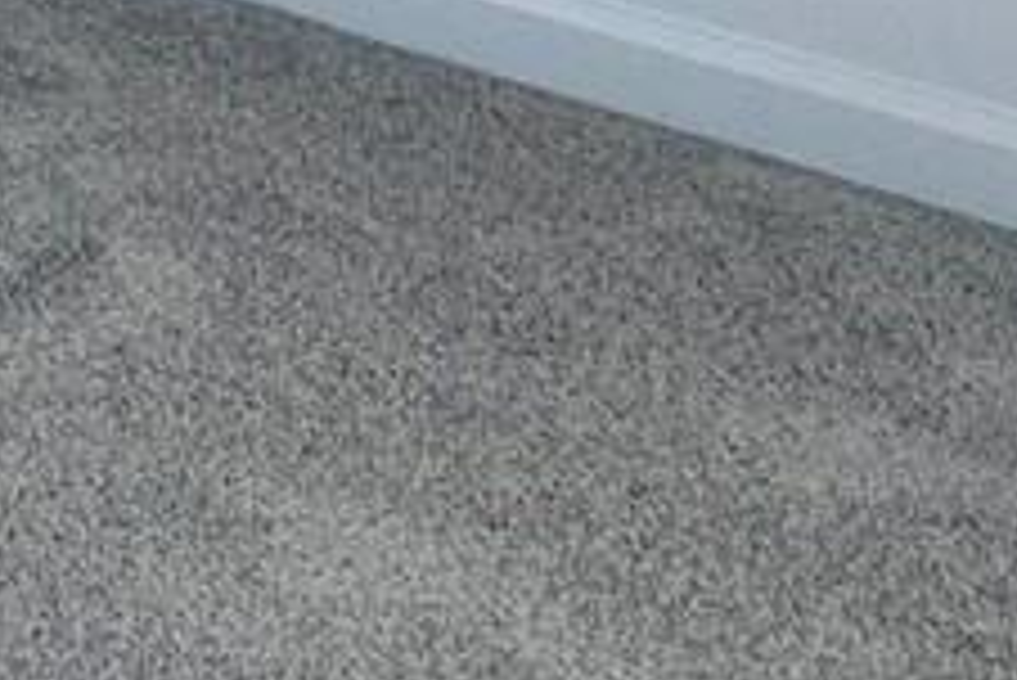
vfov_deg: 9.5
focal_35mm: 103
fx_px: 2912
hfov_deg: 14.1
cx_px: -1390
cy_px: -1509
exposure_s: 1/141
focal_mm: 2.22
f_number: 2.2
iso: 40
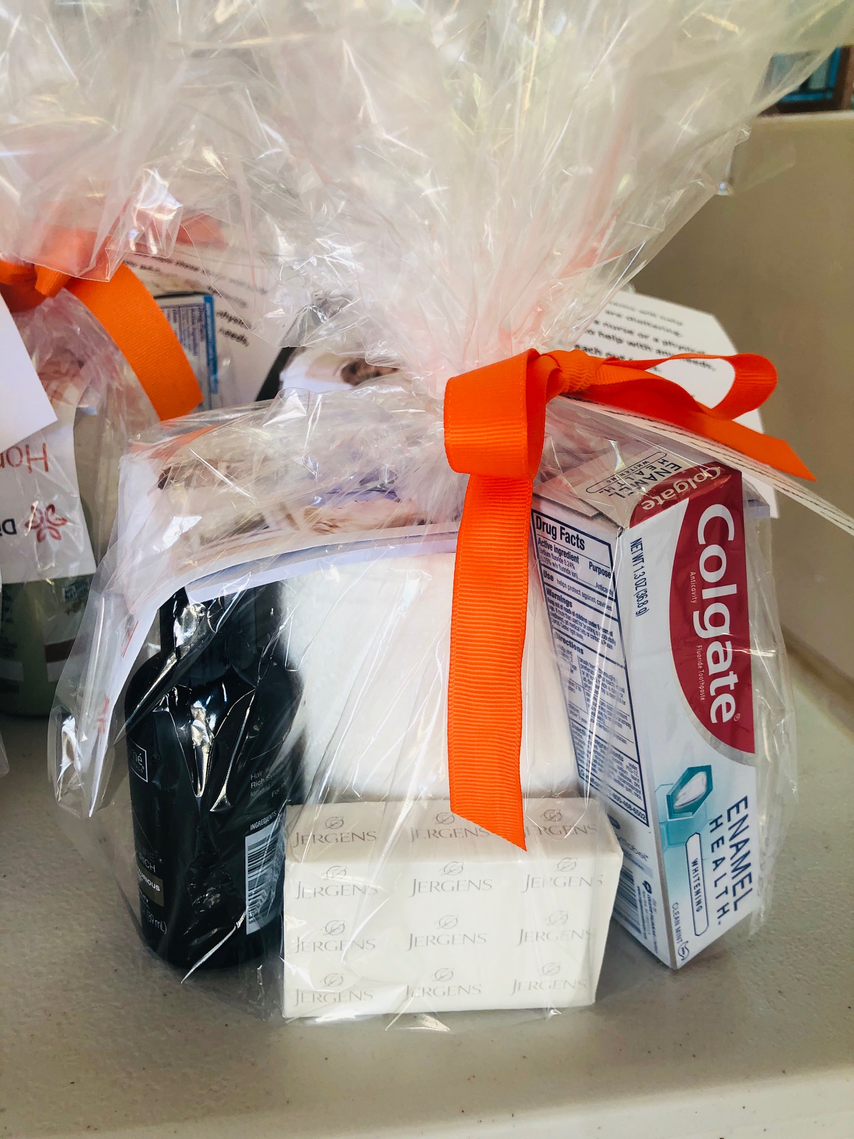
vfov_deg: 63.4
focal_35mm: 28
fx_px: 921
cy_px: 570
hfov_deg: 49.7
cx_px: 427
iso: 40
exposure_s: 1/120
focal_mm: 4
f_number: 1.8
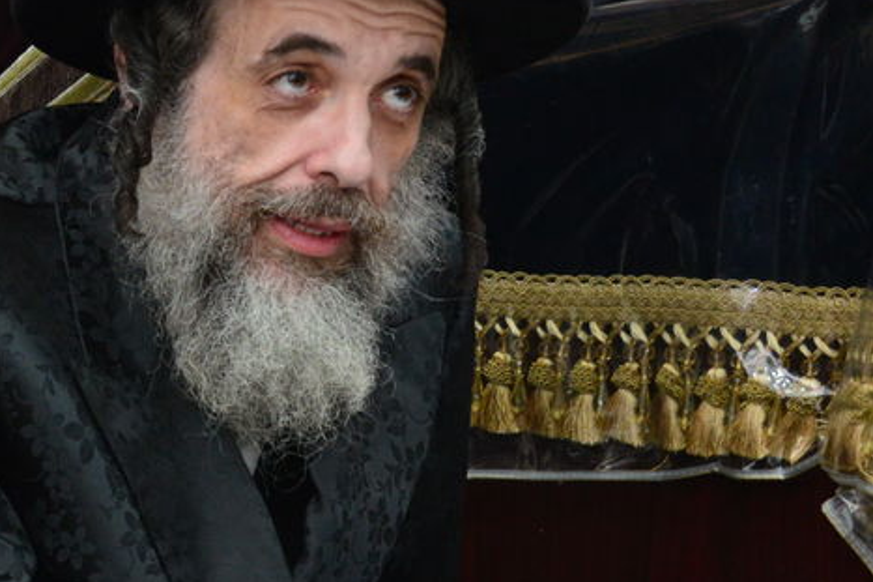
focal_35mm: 150
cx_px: -434
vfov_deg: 9.1
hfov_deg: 13.0
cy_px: 283
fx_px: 3636
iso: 2000
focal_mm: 50
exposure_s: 1/100
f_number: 5.6
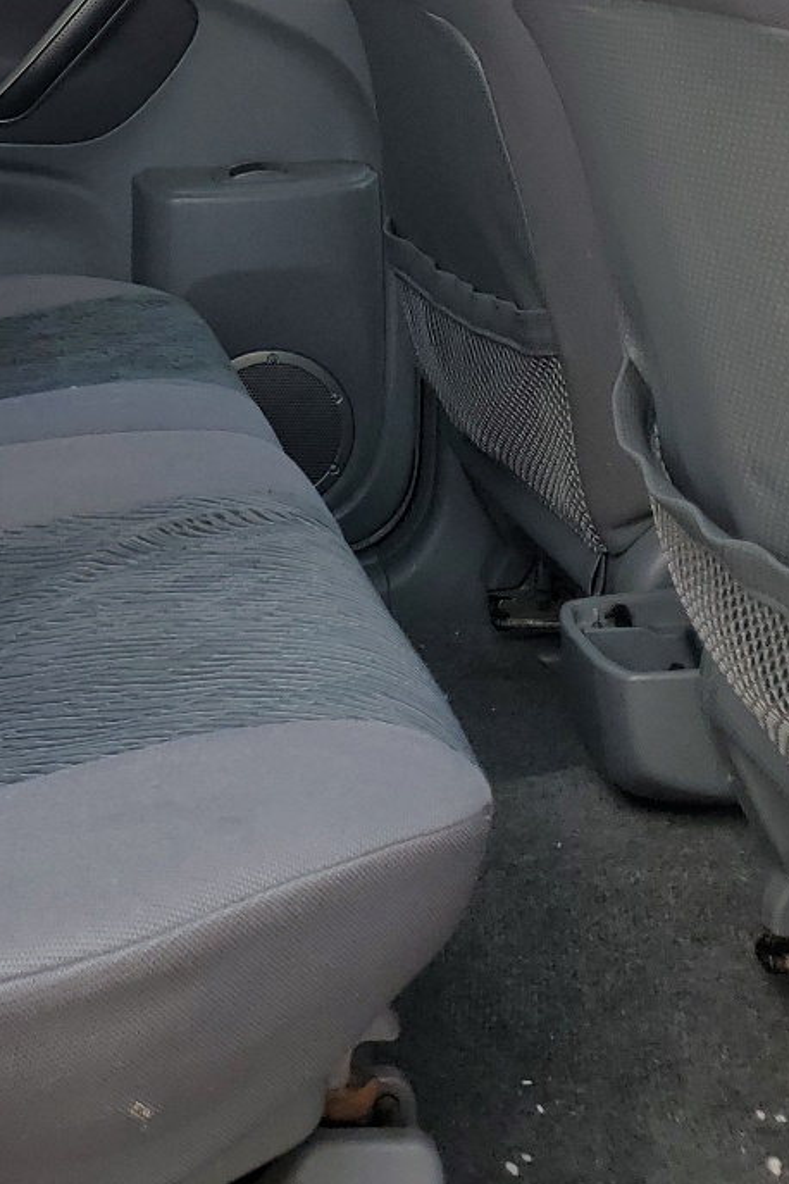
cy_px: 164
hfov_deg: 20.7
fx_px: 2071
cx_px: -55
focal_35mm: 63
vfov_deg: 30.7
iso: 50
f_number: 1.5
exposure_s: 1/714
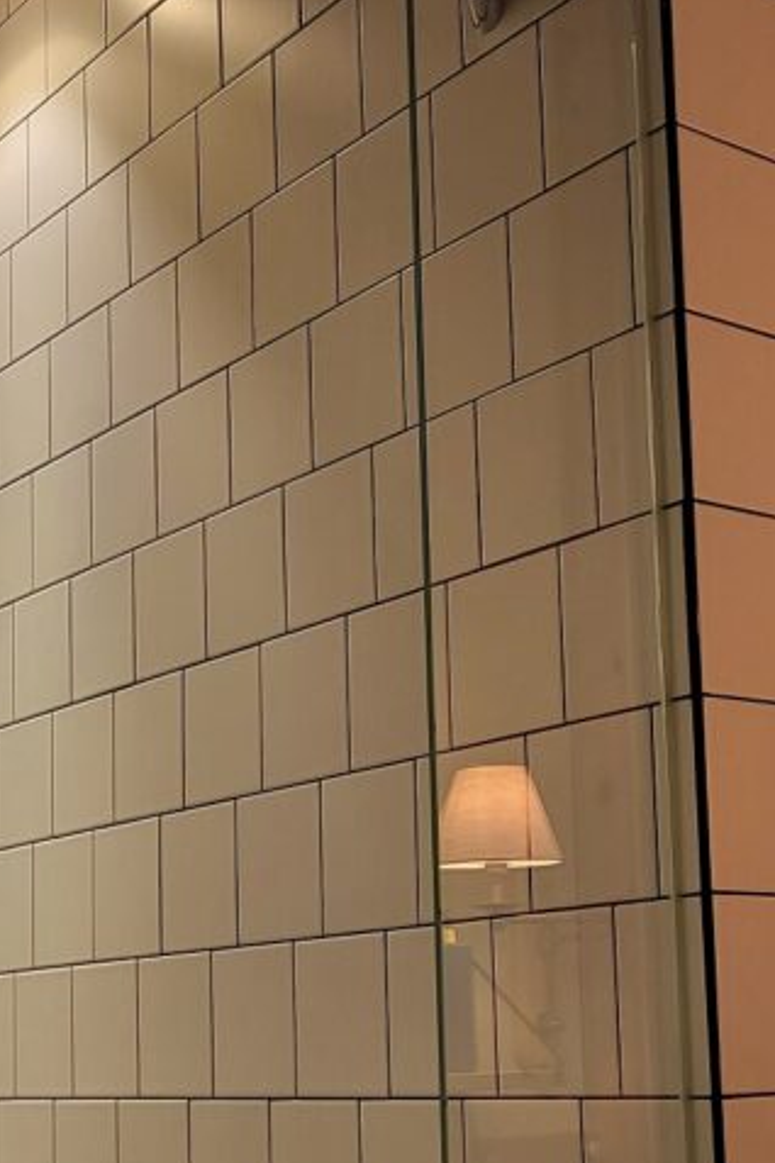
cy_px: 809
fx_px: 1873
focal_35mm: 58
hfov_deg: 23.1
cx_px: 585
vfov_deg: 34.1
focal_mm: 5.4
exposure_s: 1/50
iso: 250
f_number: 1.8
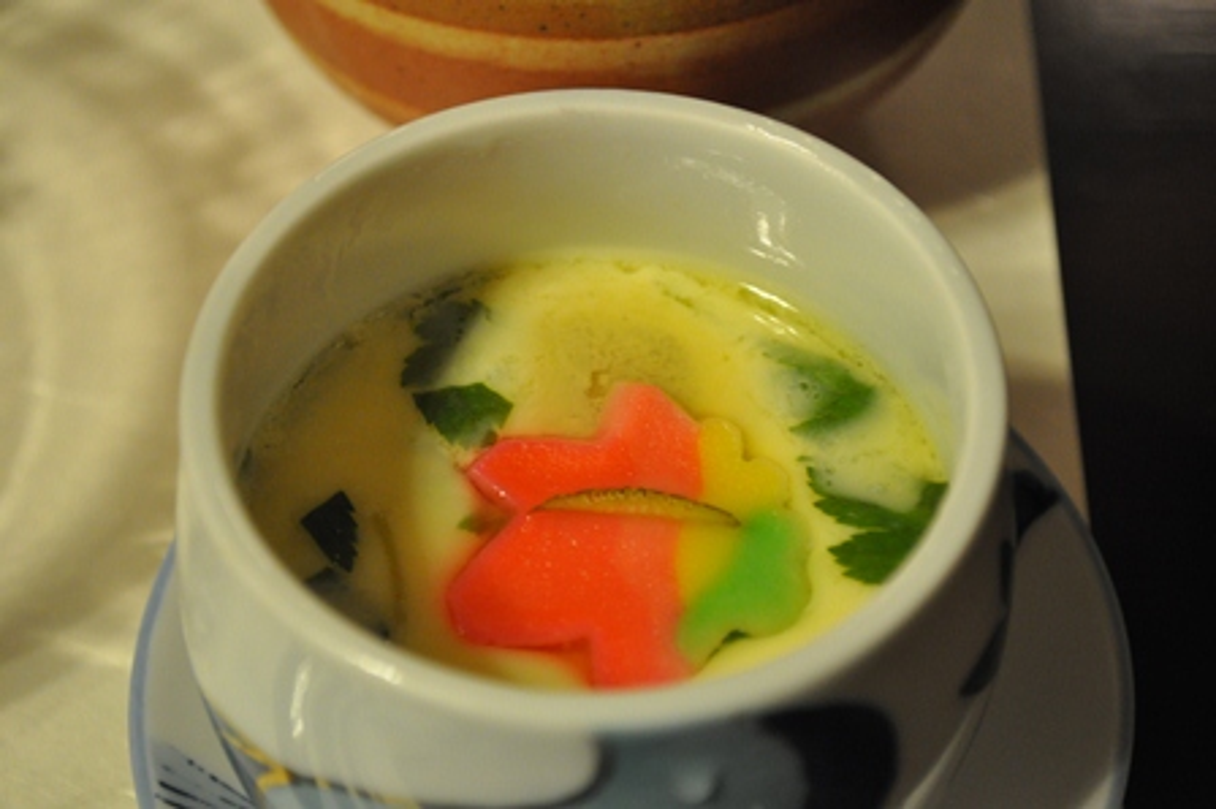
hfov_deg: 27.0
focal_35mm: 75
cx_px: 608
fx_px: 2531
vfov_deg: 18.2
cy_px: 404
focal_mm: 50
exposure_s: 1/20
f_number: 5.6
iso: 1600
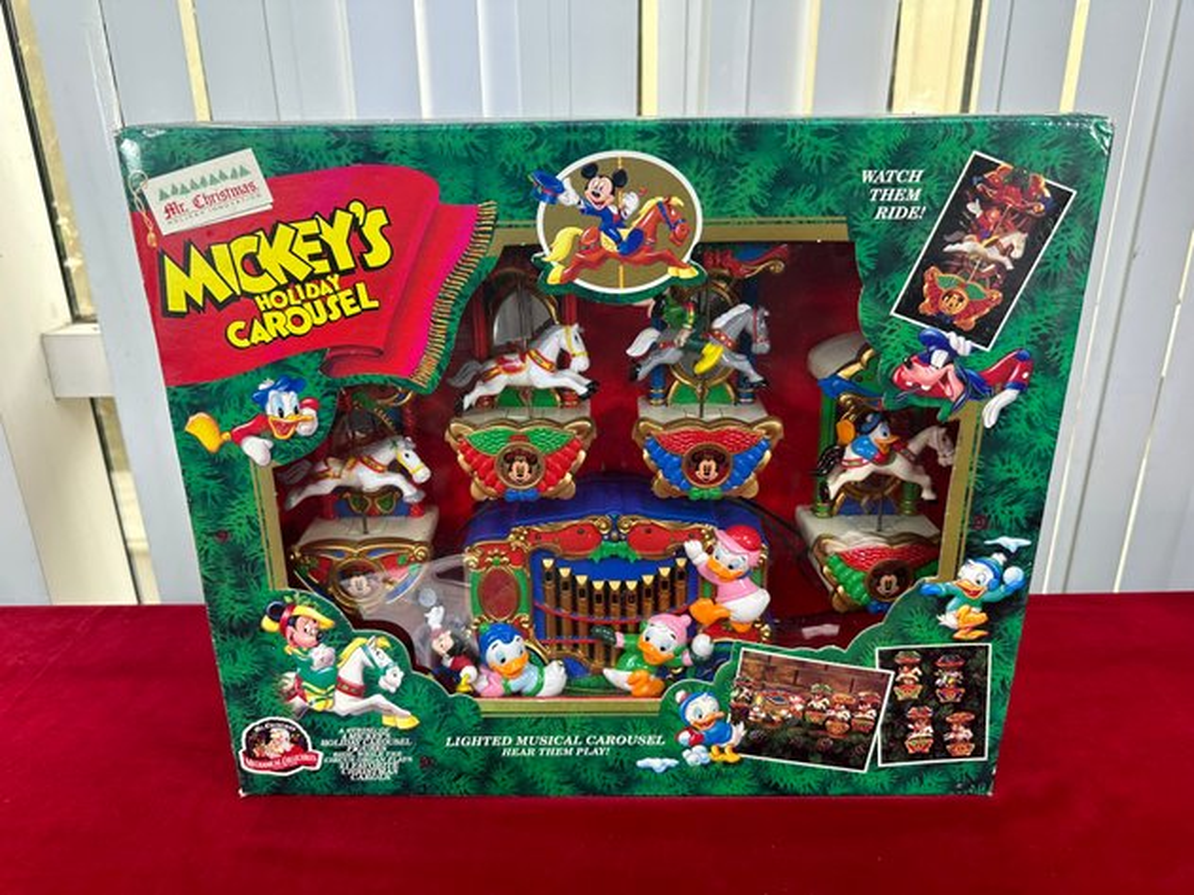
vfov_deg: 56.8
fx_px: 828
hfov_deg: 71.6
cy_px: 448
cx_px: 597
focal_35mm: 24
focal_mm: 6.86
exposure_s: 1/120
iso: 100
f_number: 1.78
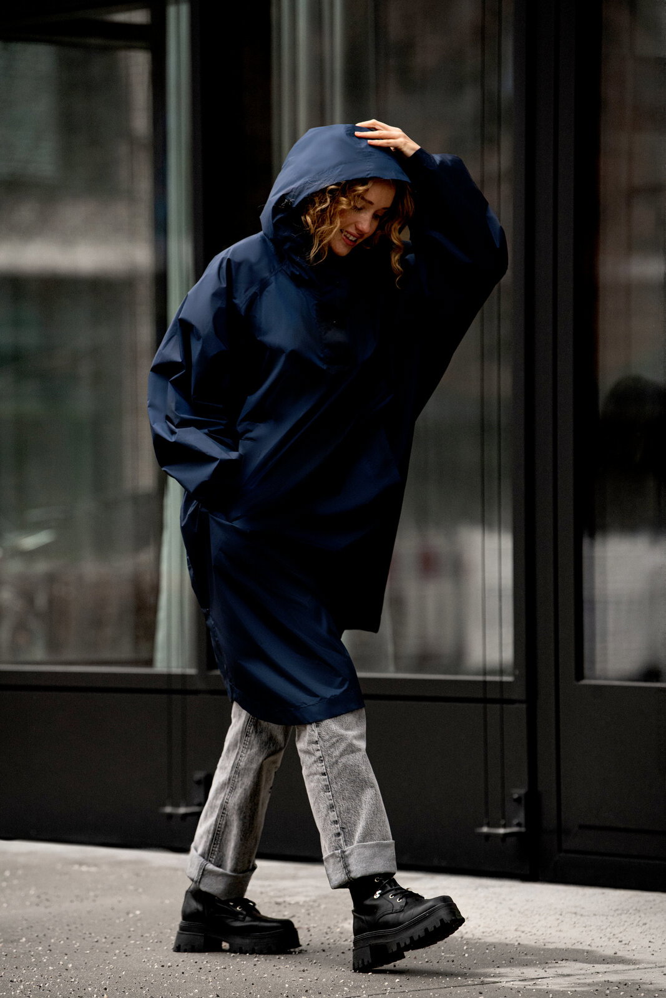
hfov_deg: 7.8
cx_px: 333
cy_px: 499
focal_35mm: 175
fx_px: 4855
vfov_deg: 11.7
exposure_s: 1/640
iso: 1600
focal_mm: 175
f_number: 4
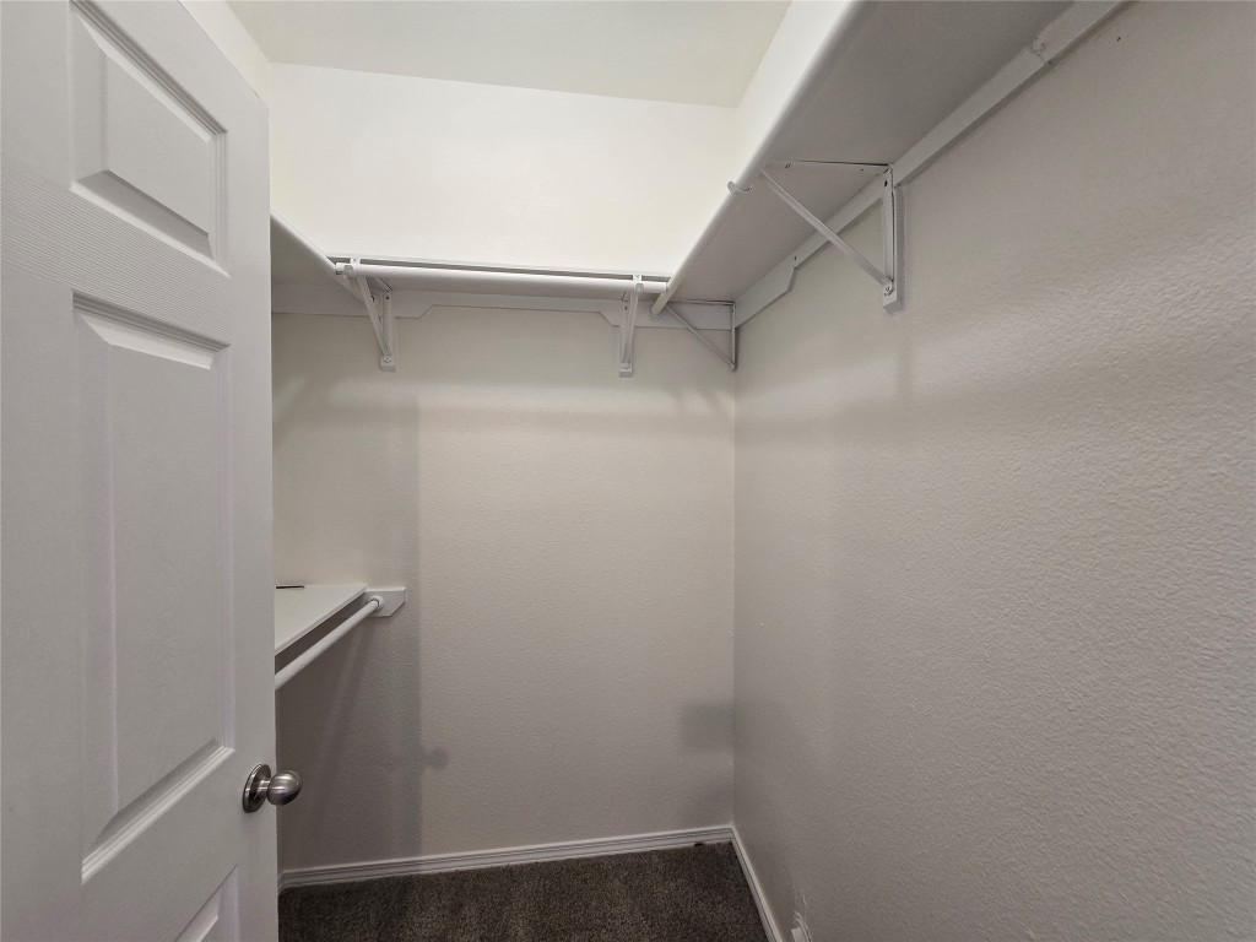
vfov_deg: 89.9
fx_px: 472
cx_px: 628
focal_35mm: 13
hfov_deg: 106.2
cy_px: 471
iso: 125
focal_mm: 2.2
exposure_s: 1/60
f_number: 2.2
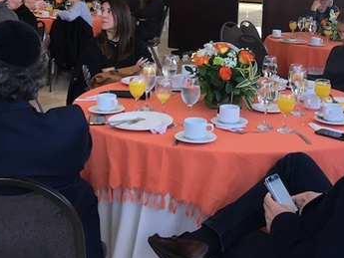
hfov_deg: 34.2
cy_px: 17
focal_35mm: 56
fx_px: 557
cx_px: 207
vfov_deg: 25.2
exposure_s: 1/40
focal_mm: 4.15
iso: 32
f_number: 2.2
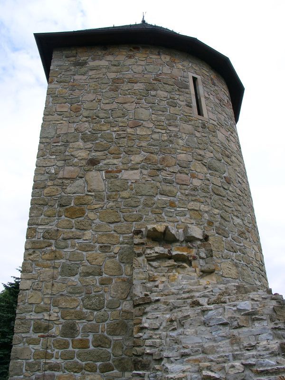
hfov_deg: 41.8
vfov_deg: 54.0
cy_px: 190
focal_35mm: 34
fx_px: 373
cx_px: 142
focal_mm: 7.13
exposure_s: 1/803
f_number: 4
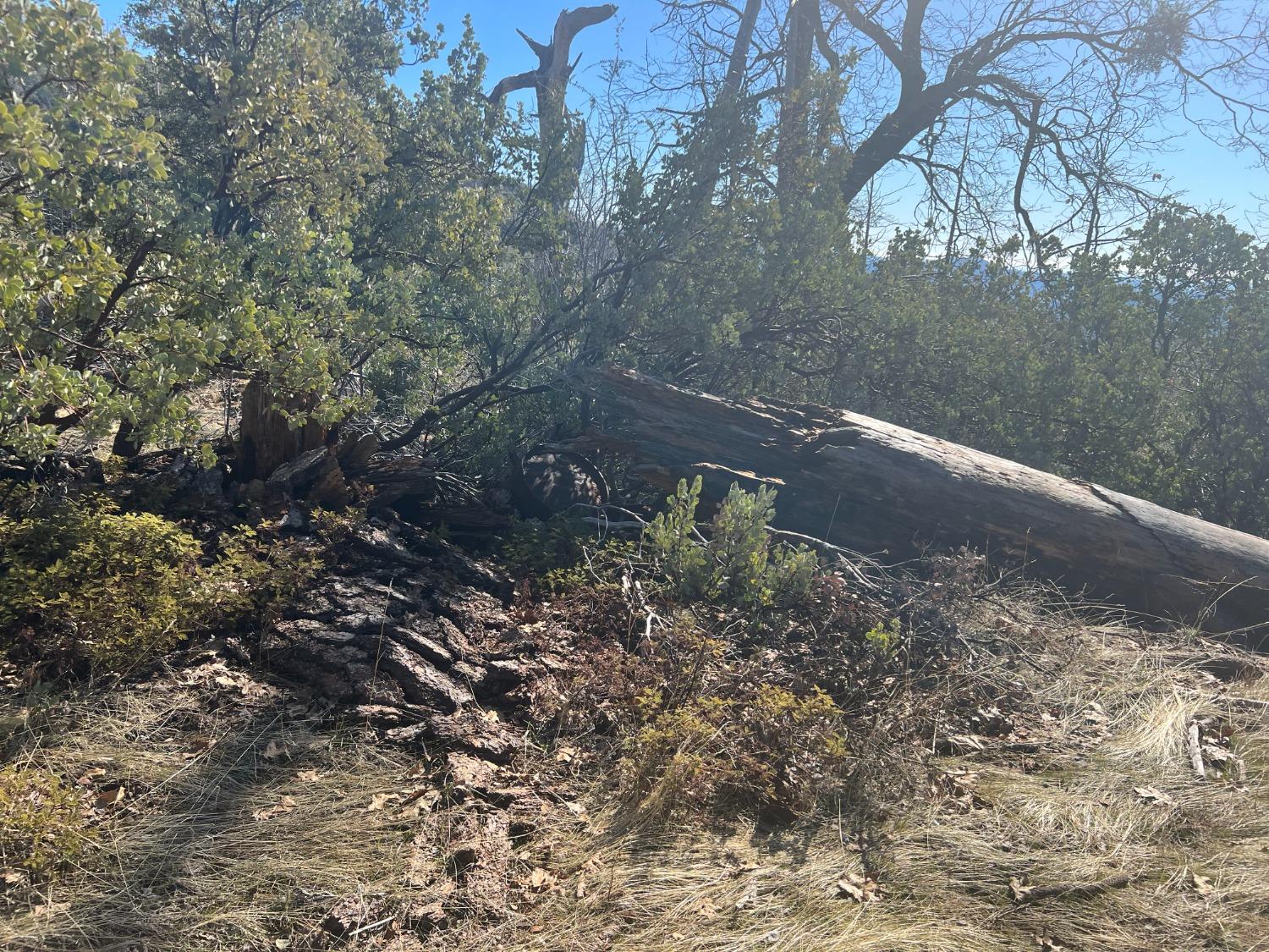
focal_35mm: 26
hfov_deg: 67.3
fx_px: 953
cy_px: 476
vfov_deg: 53.1
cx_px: 634
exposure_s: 1/2353
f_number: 1.5
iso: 50
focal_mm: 5.7
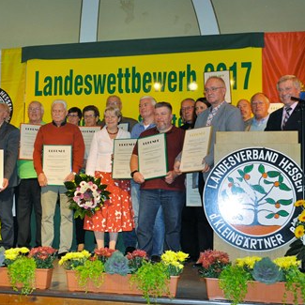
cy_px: 153
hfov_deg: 31.6
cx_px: 72
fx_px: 527
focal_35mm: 53
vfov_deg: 32.3
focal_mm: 21
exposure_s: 1/60
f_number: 3.8
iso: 800
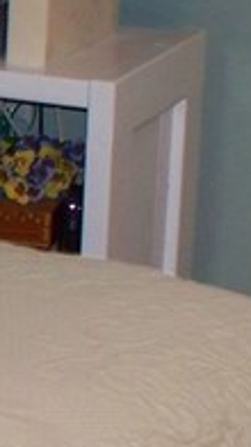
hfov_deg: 5.5
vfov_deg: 10.5
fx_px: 2430
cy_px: 98
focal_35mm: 205
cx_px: -520
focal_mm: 7.54
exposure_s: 1/30
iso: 200
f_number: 2.8
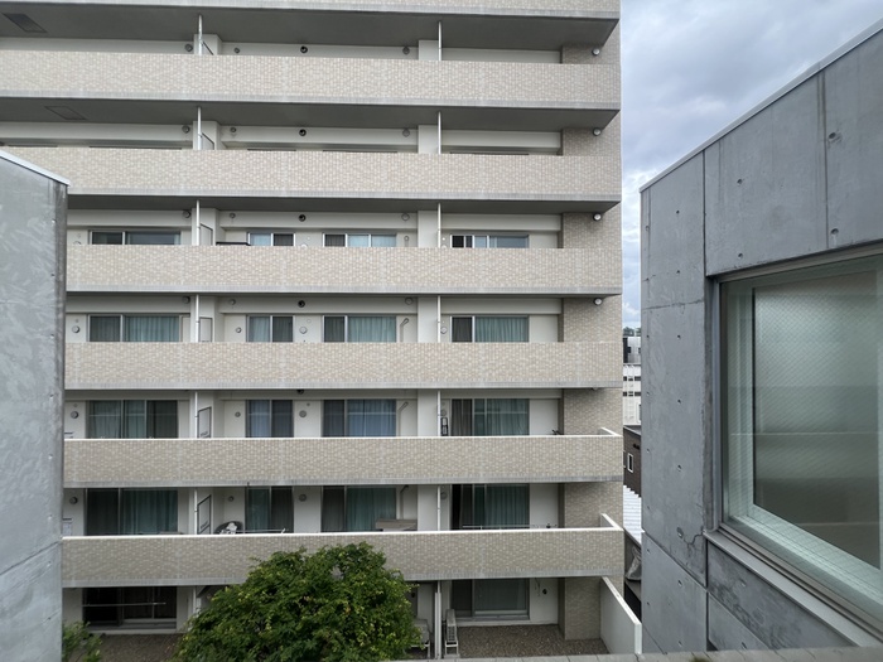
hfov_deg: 106.2
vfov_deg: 89.9
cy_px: 331
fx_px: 332
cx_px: 442
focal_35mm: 13
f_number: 1.8
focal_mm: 1.57
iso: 32
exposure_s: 1/127
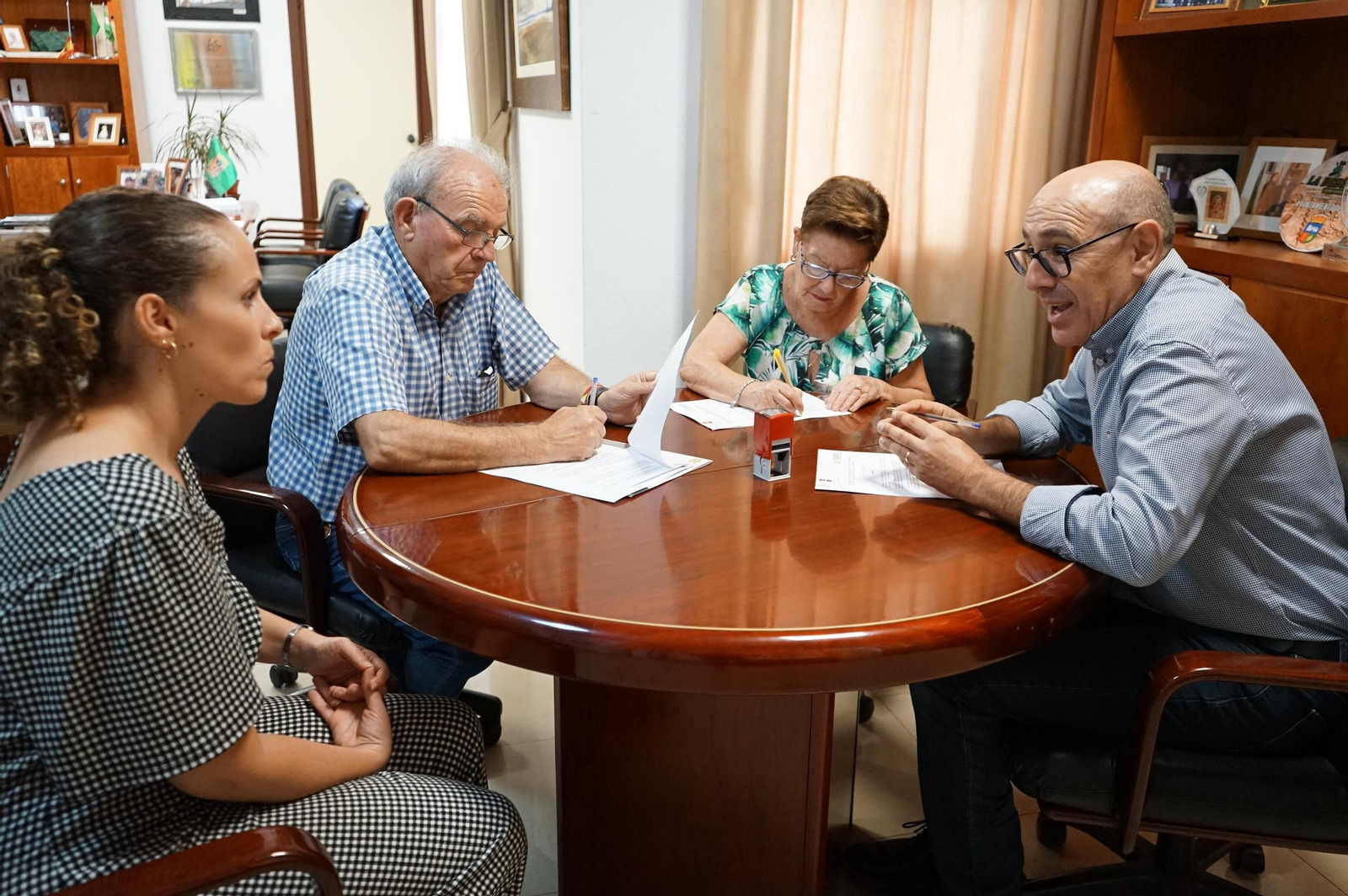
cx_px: 674
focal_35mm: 30
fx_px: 1122
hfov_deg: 62.0
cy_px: 448
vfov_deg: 43.5
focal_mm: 30
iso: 4000
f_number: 3.5
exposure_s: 1/160
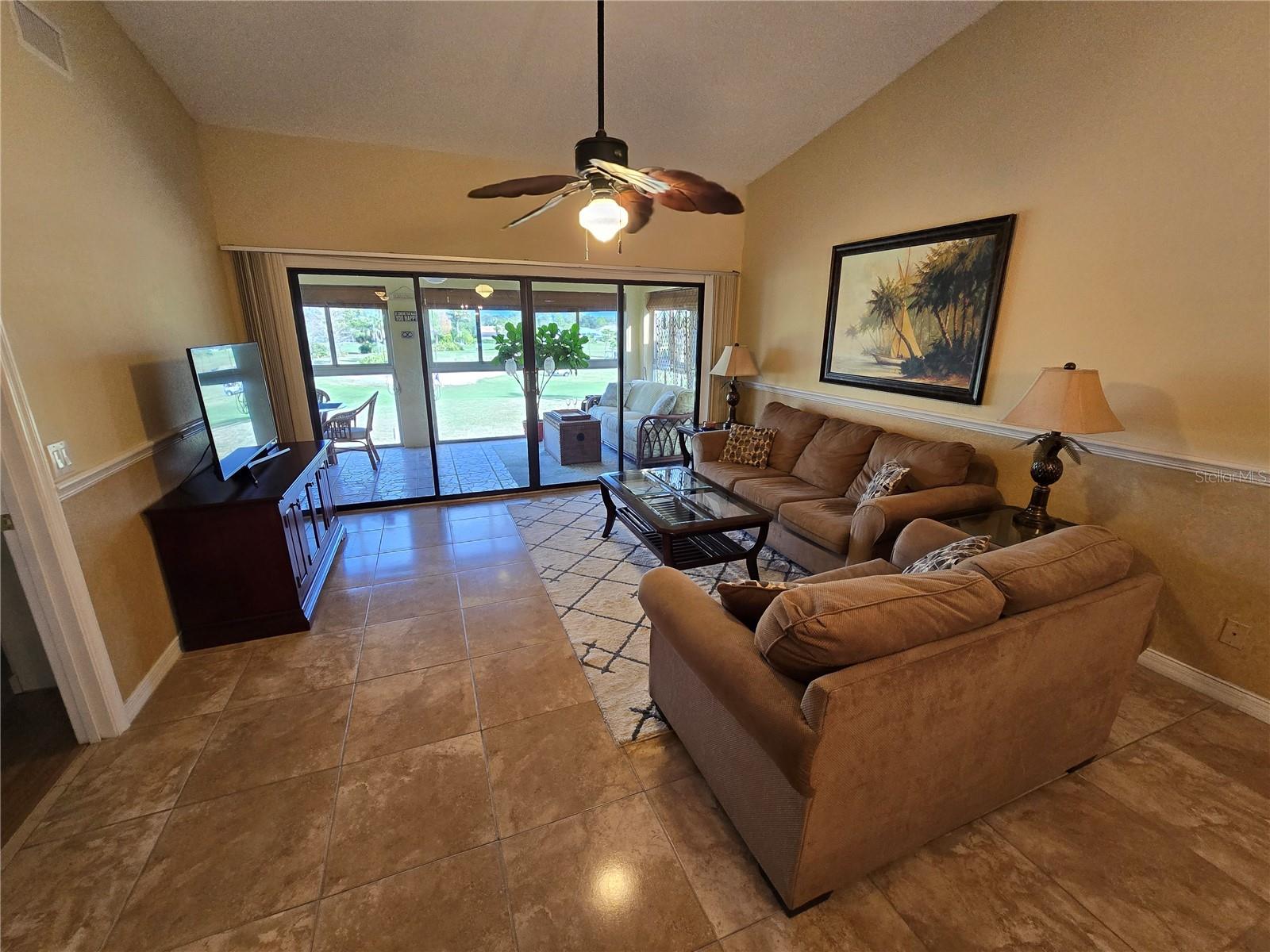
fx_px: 477
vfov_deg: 89.9
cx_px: 635
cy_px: 476
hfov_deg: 106.2
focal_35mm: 13
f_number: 2.2
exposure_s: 1/60
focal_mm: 2.2
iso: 200
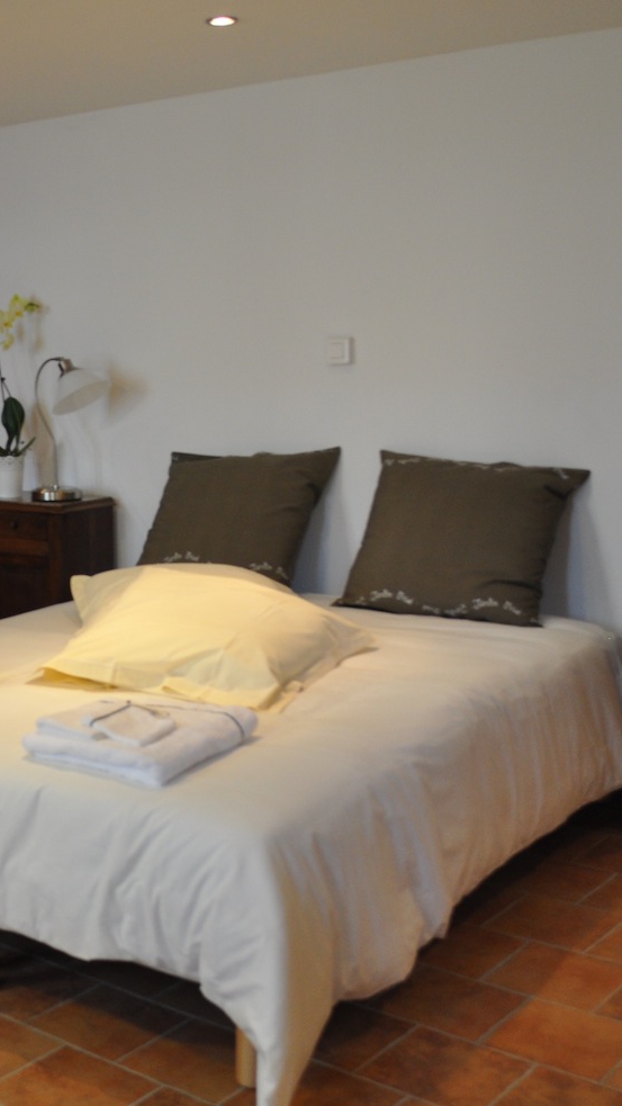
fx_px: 1349
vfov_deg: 44.6
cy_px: 545
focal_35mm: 46
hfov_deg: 24.9
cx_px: 25
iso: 560
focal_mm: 18
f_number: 4
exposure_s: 1/60
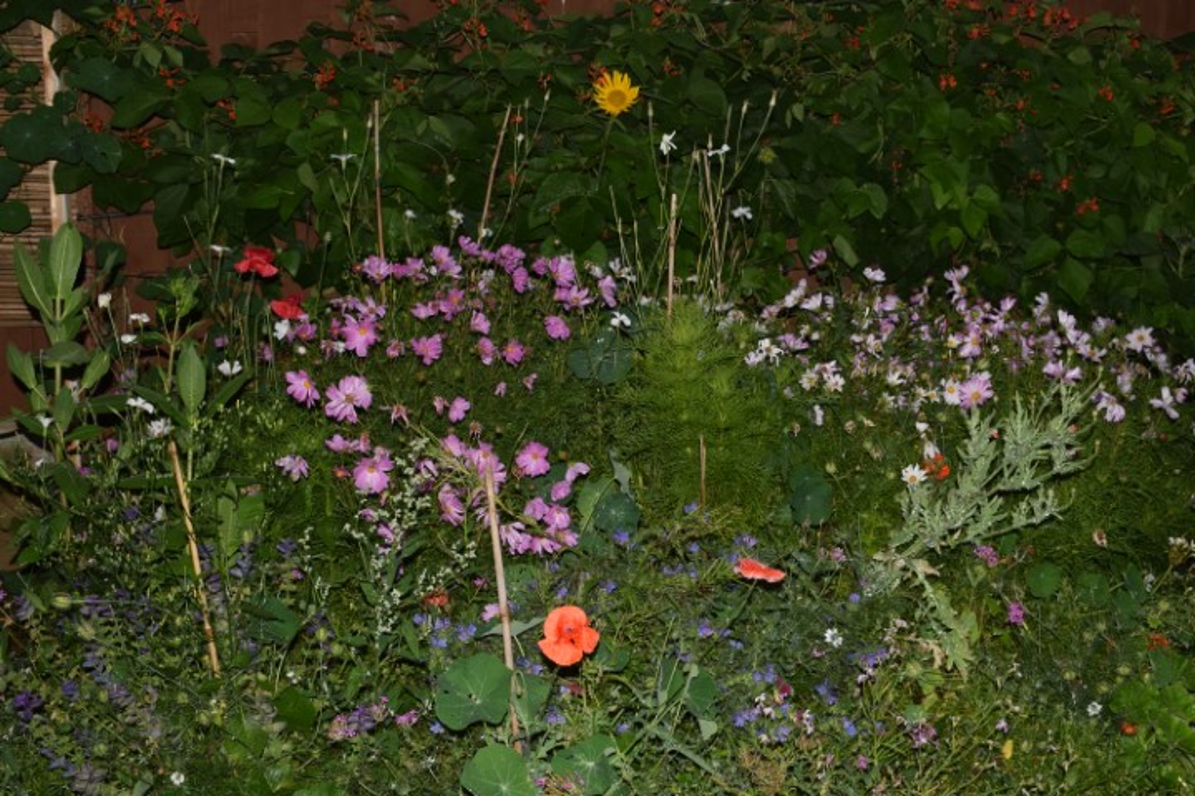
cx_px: 598
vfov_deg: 28.1
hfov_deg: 41.1
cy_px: 398
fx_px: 1593
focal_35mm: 48
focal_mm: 32
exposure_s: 1/60
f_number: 8
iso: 560
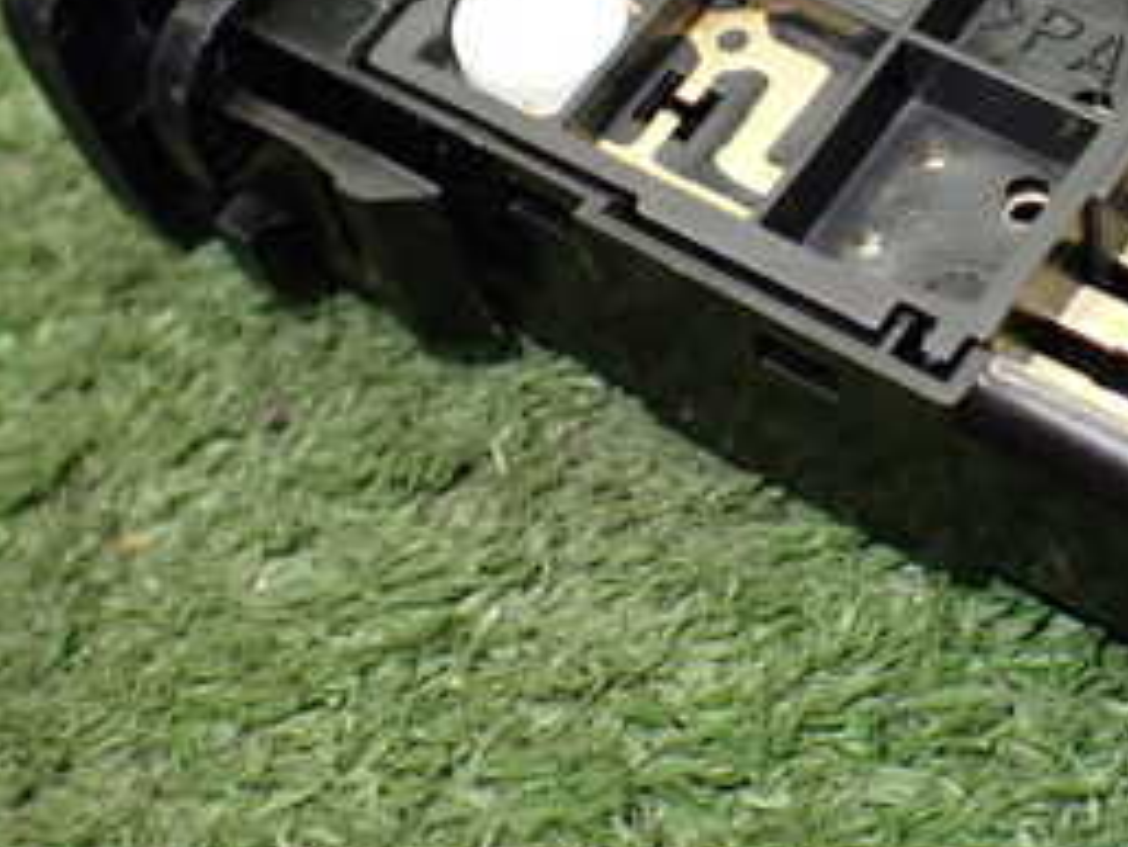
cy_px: 110
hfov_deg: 27.4
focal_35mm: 70
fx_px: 2282
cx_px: 856
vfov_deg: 20.7
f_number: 2.3
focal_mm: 5.4
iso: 640
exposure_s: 1/125
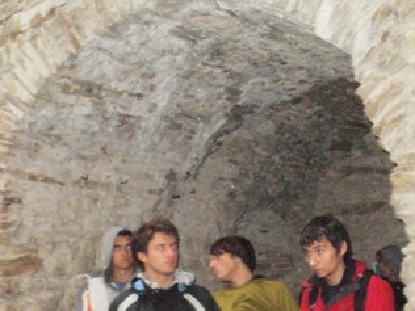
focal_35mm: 73
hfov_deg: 26.4
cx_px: 122
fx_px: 875
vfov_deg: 19.8
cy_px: 280
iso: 800
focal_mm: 6.3
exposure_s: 1/30
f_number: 3.5
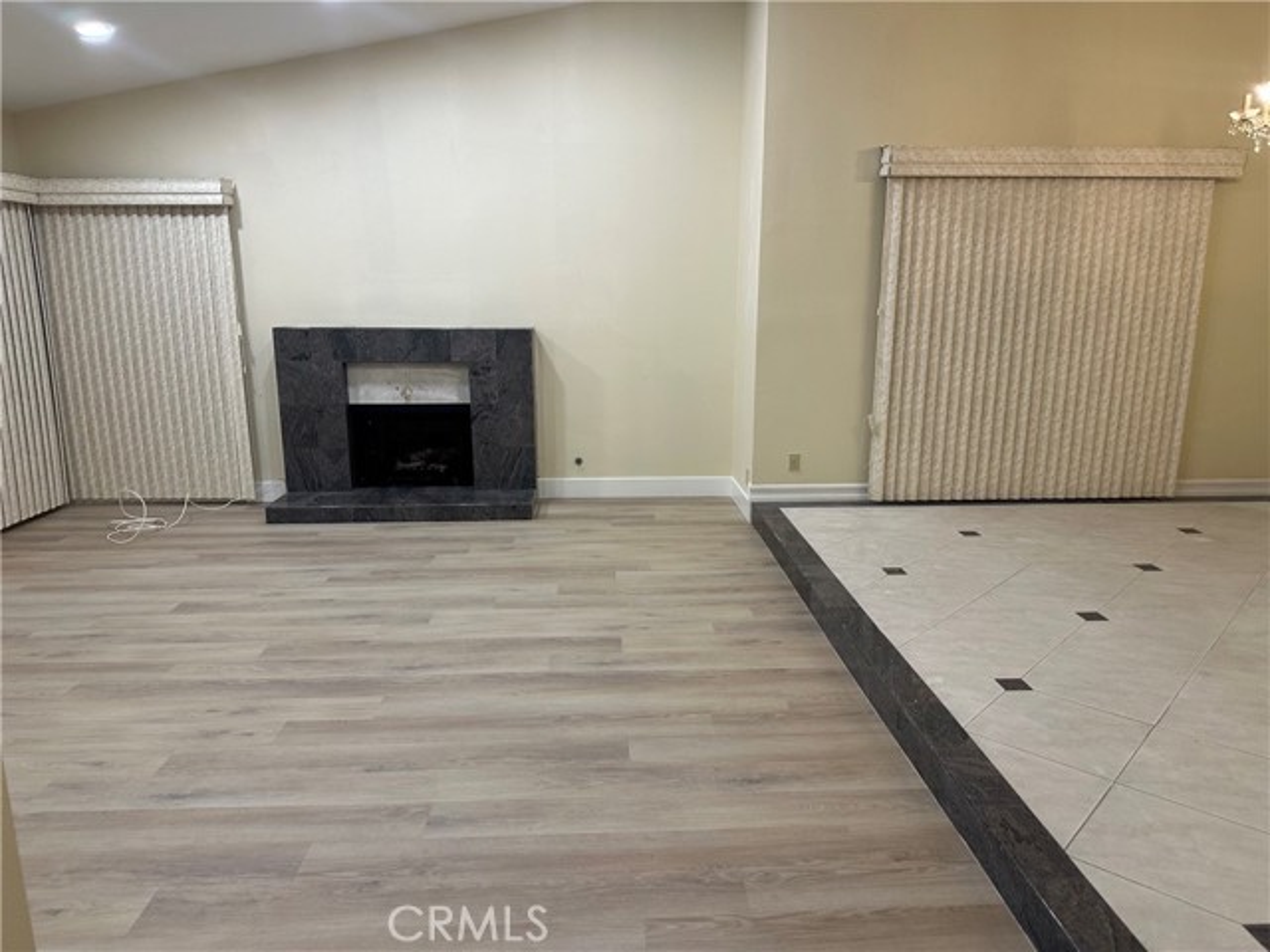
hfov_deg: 71.6
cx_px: 635
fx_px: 881
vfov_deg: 56.8
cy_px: 476
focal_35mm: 24
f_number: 1.78
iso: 125
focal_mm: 6.86
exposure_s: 1/60
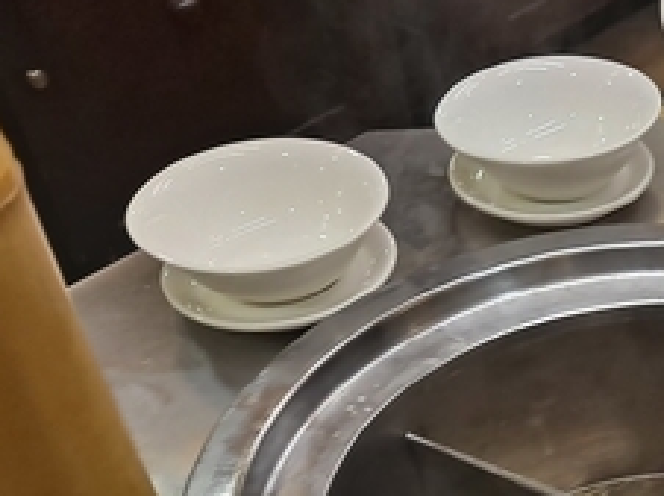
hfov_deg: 25.5
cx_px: 811
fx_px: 1303
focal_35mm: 68
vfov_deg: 20.2
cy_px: 596
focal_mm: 5.23
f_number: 1.8
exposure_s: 1/60
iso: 100
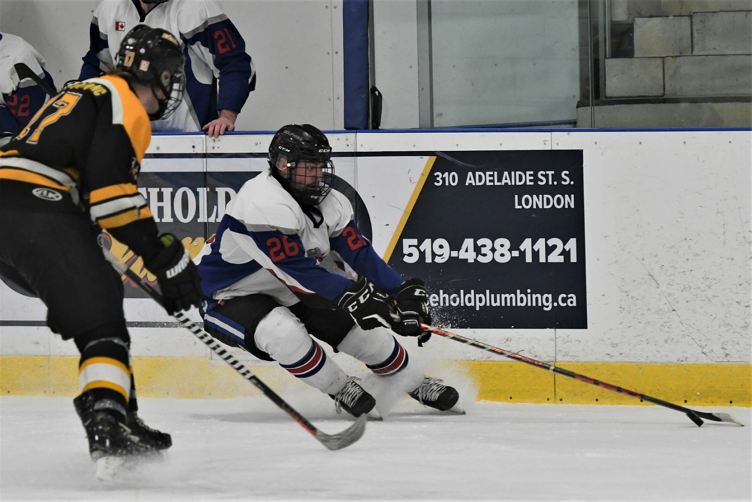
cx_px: 376
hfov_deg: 8.6
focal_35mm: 240
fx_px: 5014
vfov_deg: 5.7
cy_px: 251
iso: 2200
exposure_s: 1/1000
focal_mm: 160
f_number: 2.8
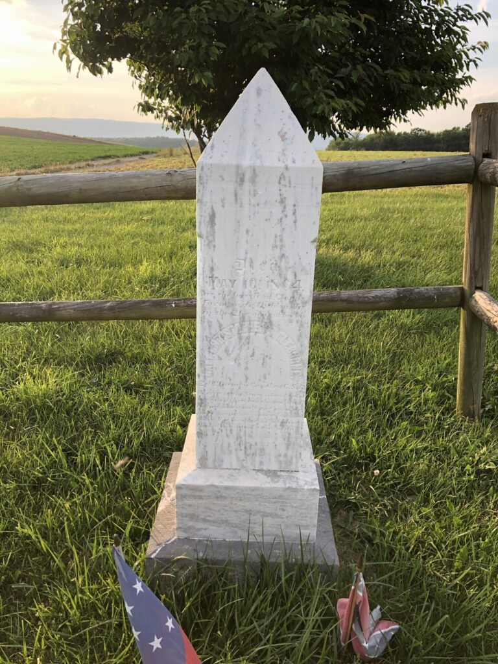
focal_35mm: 28
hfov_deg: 49.7
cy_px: 332
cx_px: 249
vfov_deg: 63.4
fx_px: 537
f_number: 1.8
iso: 20
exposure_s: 1/384
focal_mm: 3.99
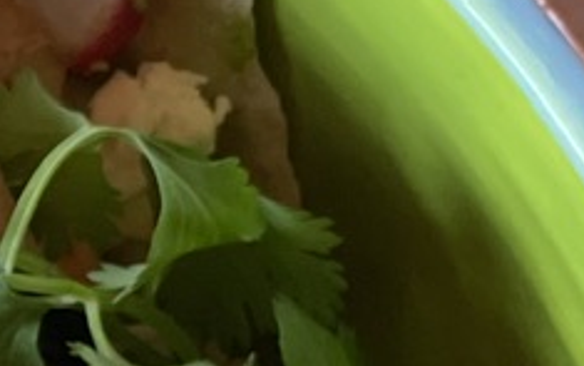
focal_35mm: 300
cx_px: -559
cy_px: 904
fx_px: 4776
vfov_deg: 4.3
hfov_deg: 6.8
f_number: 2
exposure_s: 1/122
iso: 160
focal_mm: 6
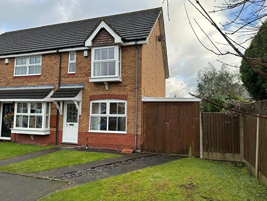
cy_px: 100
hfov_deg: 71.6
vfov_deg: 56.8
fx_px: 185
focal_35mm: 24
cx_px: 134
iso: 80
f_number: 1.78
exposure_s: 1/785
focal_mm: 6.86
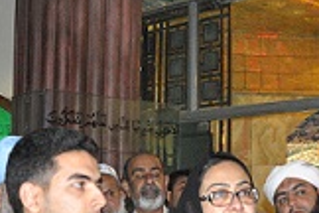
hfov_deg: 25.4
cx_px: 172
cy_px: 219
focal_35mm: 80
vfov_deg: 16.7
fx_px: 709
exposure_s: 1/60
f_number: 5.6
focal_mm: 18
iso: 3200
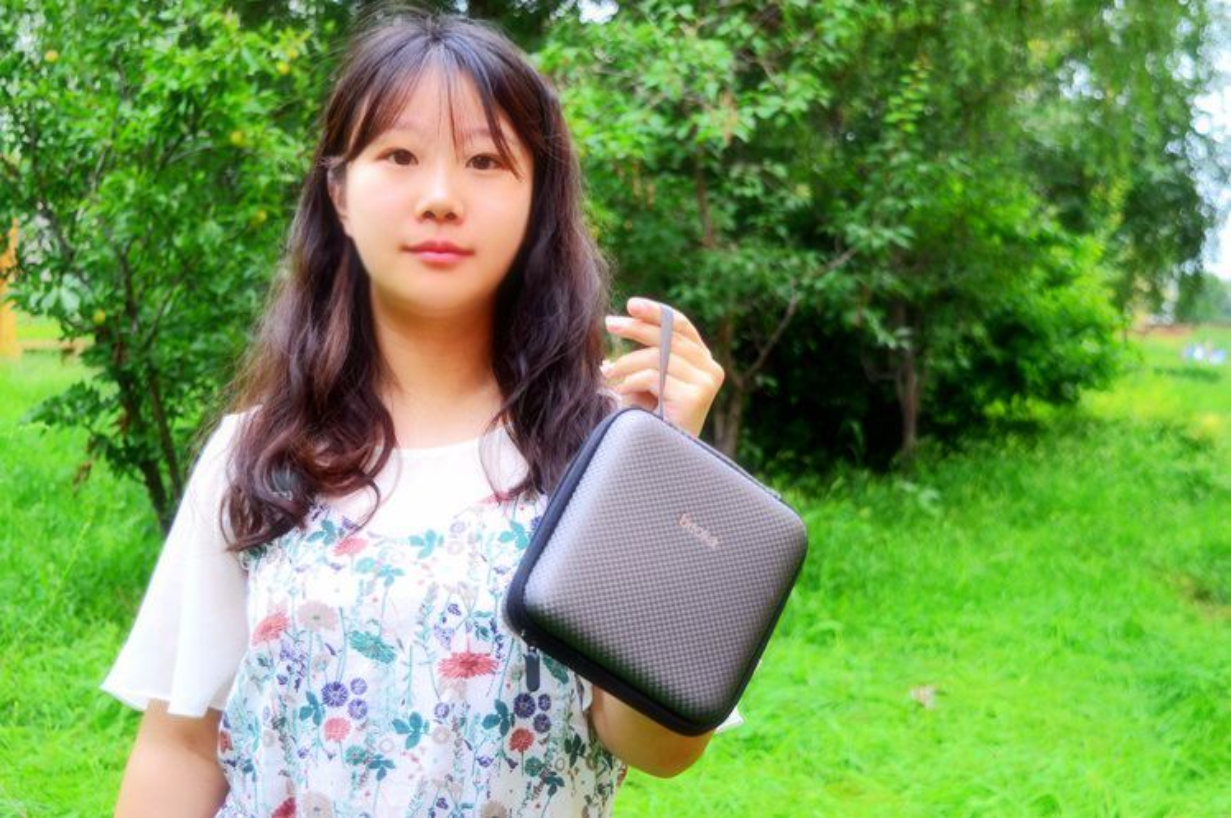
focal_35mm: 54
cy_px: 409
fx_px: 1844
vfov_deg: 25.0
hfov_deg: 36.9
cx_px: 616
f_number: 4.8
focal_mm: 36
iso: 100
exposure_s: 1/80
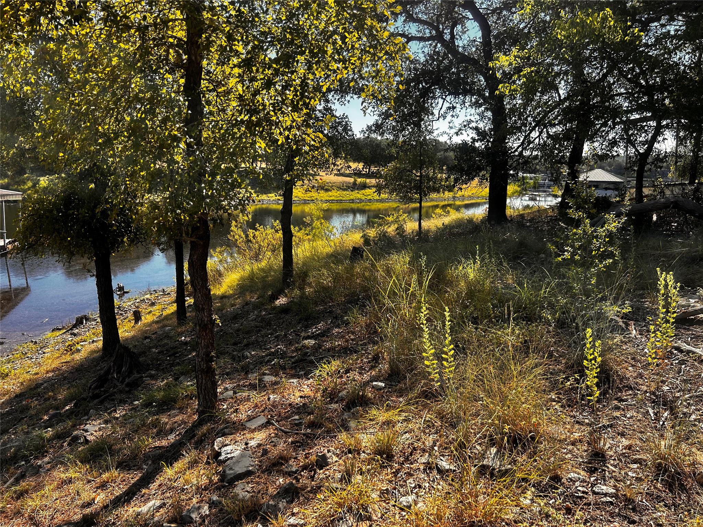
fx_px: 528
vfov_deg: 53.1
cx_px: 352
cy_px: 264
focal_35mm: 26
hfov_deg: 67.3
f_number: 1.5
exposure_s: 1/1934
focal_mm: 5.7
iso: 50
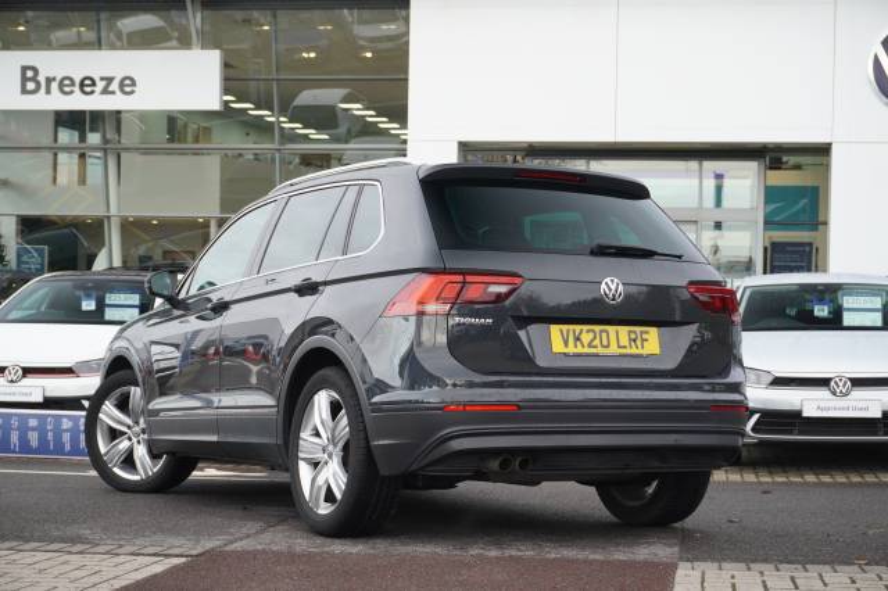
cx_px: 444
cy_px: 296
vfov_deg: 21.5
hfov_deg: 31.9
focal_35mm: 63
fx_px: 1553
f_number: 5.6
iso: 800
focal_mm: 42
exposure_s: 1/160
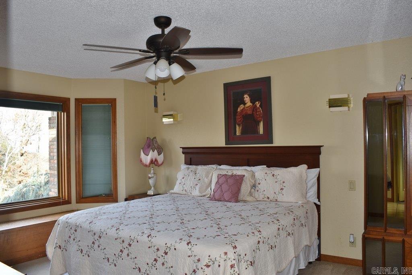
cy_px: 138
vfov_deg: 47.9
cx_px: 206
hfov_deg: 67.4
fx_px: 309
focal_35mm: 27
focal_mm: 18
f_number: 5.6
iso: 100
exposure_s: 1/25
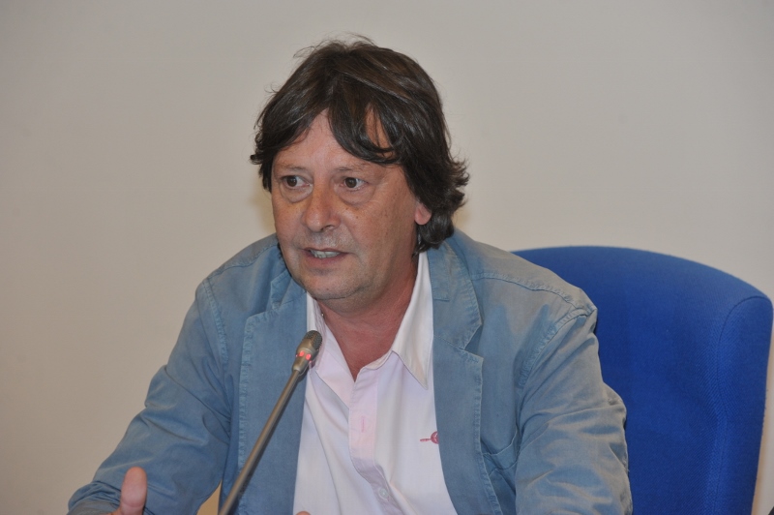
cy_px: 258
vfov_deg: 9.4
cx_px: 387
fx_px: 3115
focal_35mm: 145
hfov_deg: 14.2
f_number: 6.3
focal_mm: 145
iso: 1250
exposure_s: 1/200
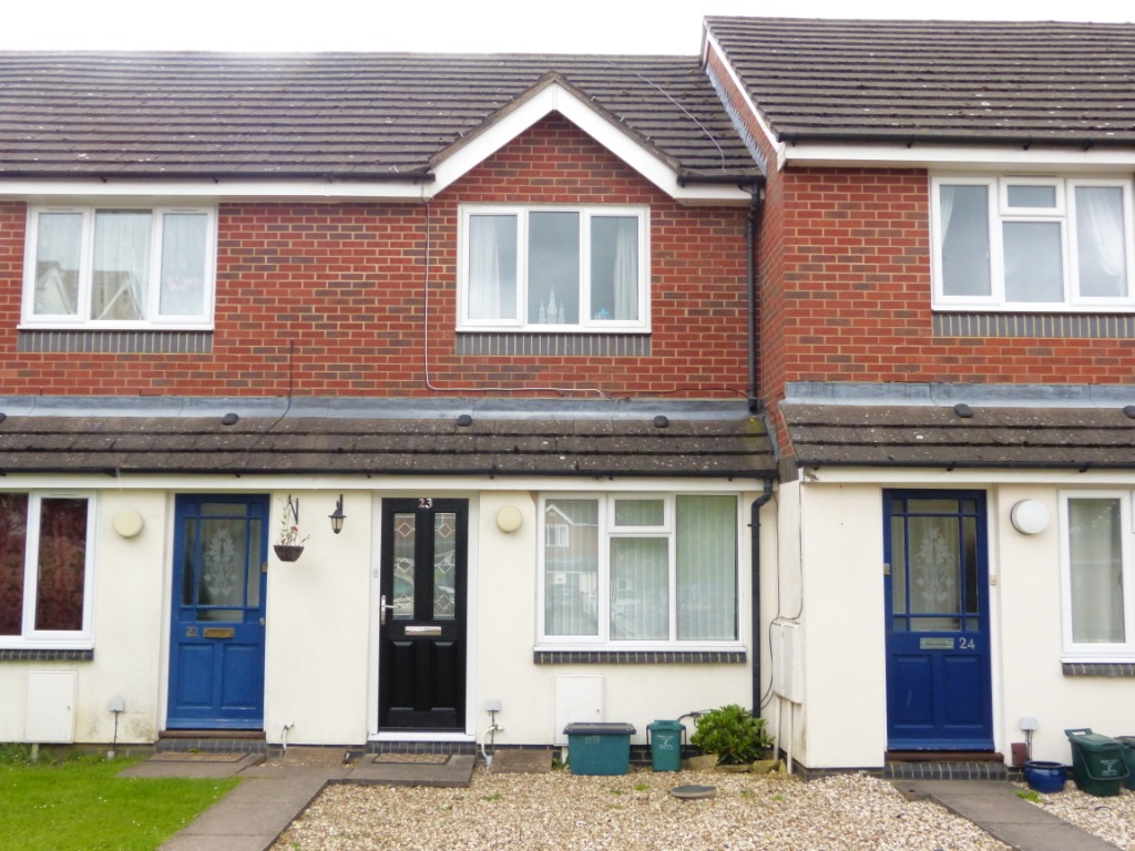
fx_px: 1213
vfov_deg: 38.7
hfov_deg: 50.1
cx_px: 568
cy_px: 426
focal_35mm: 37
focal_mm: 6.5
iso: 400
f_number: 4
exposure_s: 1/250
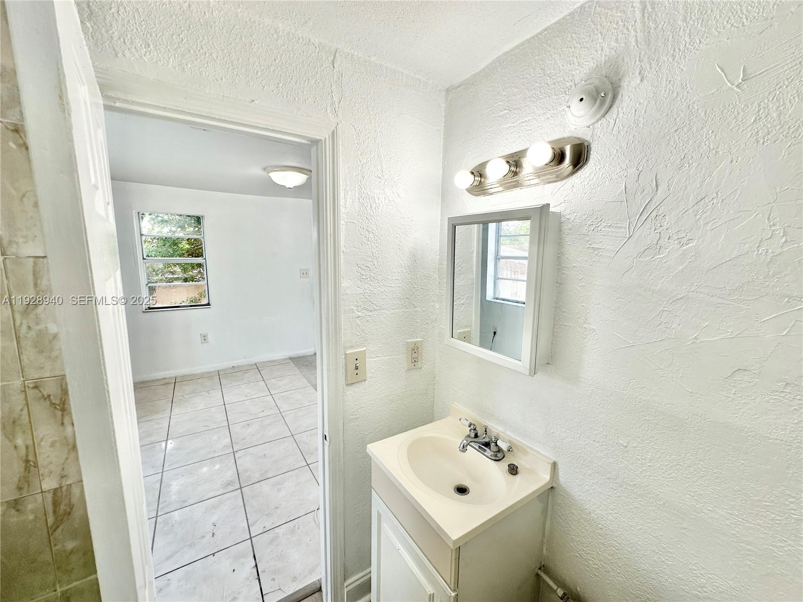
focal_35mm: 14
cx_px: 402
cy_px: 301
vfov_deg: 85.7
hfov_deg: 102.1
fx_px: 325
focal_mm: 2.22
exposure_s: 1/211
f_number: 2.2
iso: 40
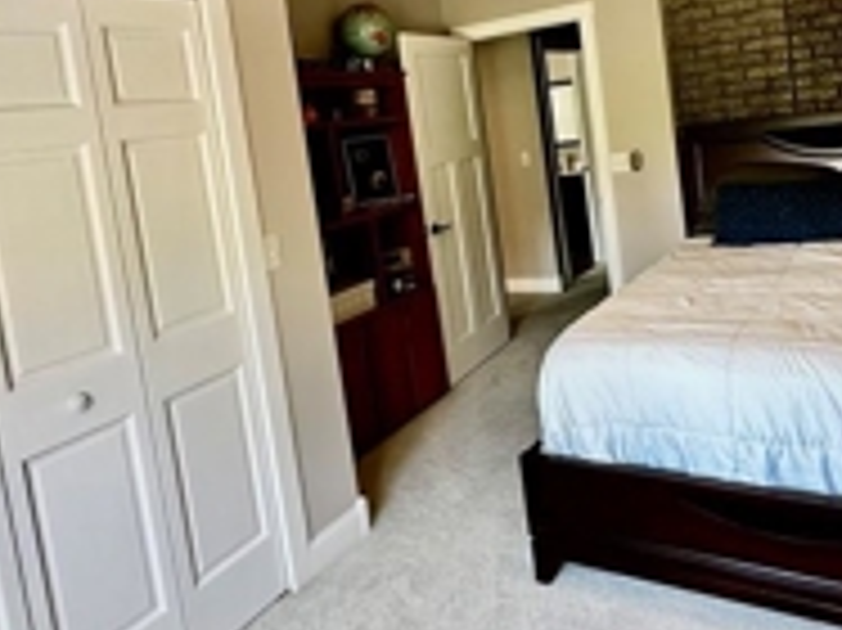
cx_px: 513
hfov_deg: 59.4
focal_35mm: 30
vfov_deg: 45.3
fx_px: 729
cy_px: 166
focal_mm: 2.22
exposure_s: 1/60
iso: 250
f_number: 2.2
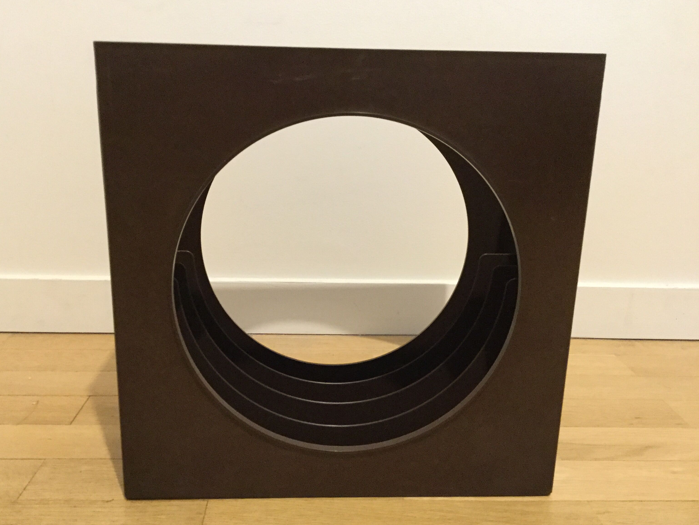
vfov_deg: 42.9
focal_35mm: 33
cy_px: 270
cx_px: 335
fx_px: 666
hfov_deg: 55.3
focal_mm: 3.3
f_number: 2.4
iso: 320
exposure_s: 1/17
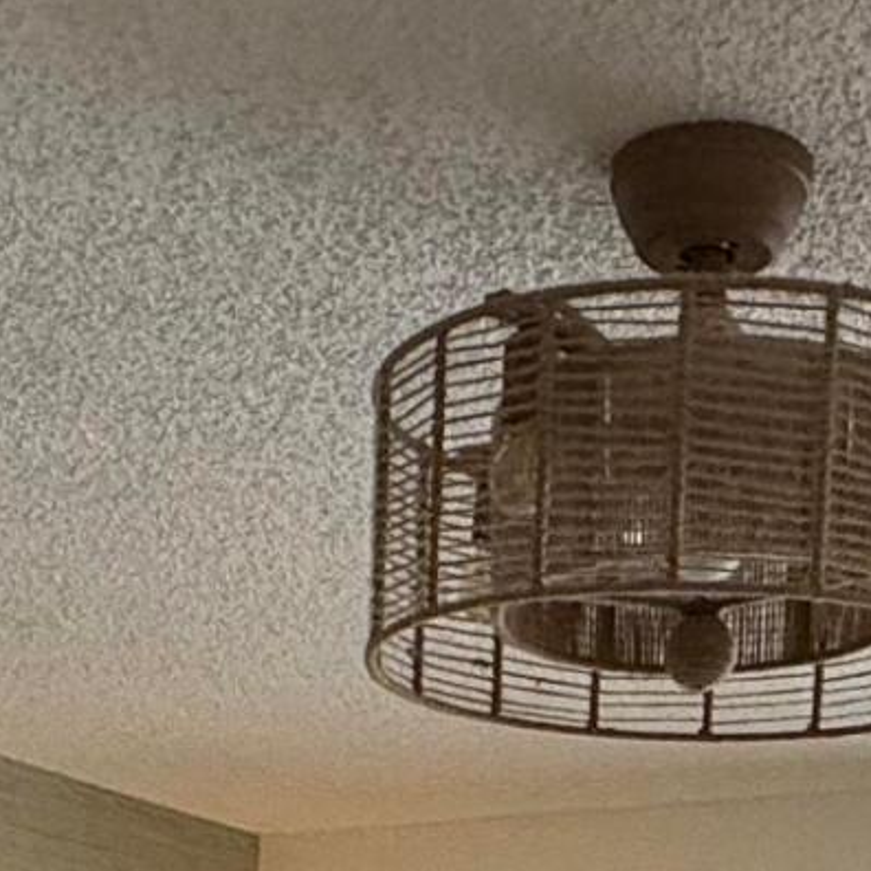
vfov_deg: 15.0
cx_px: 438
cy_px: 1839
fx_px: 2562
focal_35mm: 90
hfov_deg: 19.3
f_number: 2.2
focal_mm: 2.22
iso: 64
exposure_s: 1/260
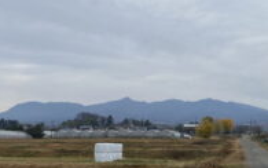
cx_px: 145
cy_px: 71
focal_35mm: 53
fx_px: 387
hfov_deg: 38.2
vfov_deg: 24.4
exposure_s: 1/1103
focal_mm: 4.25
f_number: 1.8
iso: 32
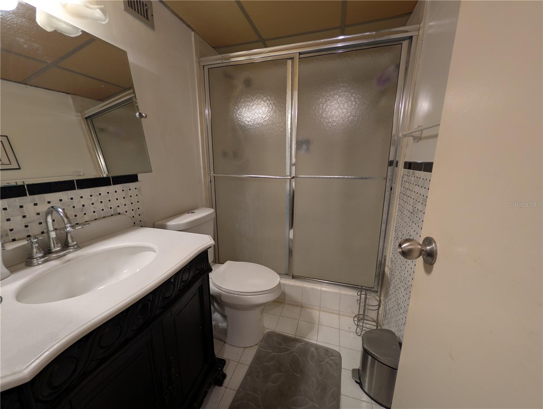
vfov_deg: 94.6
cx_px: 272
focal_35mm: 12
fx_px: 188
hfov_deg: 110.5
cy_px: 204
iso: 47
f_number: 1.7
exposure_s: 1/17.1
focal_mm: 2.02
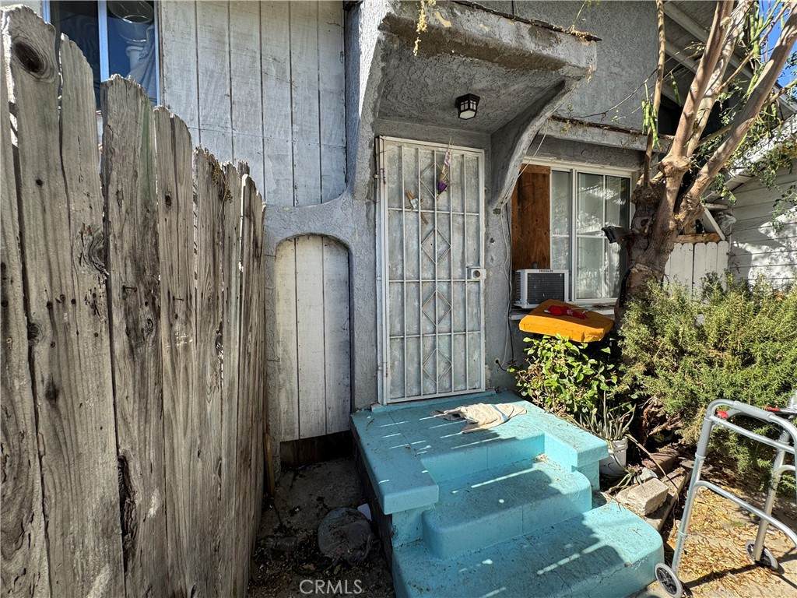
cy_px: 299
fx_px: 322
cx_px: 398
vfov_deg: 85.7
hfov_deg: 102.1
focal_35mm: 14
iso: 40
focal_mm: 2.22
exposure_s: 1/529
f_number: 2.2
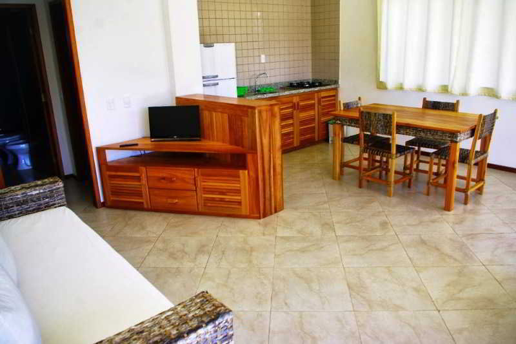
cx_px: 258
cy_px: 172
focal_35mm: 27
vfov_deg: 48.0
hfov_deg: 67.4
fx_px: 387
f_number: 5
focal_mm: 18
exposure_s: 1/125
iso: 200
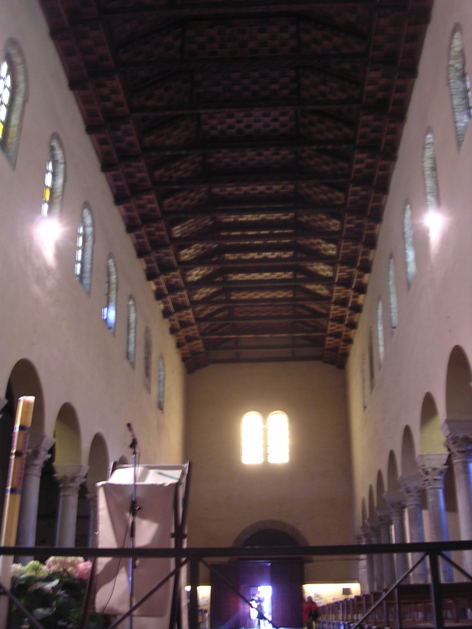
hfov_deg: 37.7
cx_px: 236
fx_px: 691
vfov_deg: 49.0
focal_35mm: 38
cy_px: 314
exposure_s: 1/1.7
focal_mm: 5.8
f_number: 2.8
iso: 136
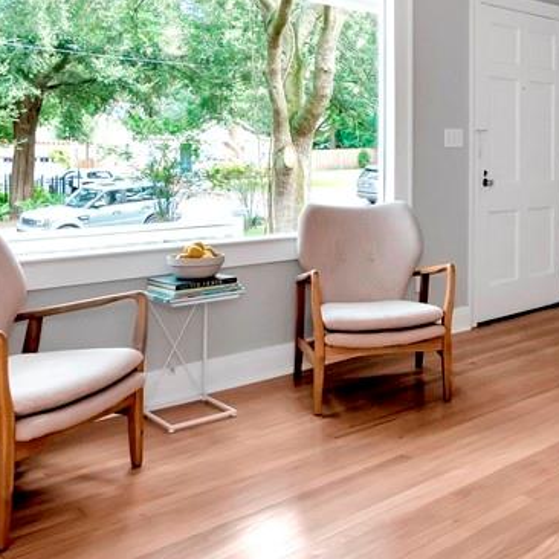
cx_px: 481
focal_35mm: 39
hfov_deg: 40.1
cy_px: 176
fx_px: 716
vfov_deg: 42.0
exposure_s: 1/80
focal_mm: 11
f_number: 6.3
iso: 640
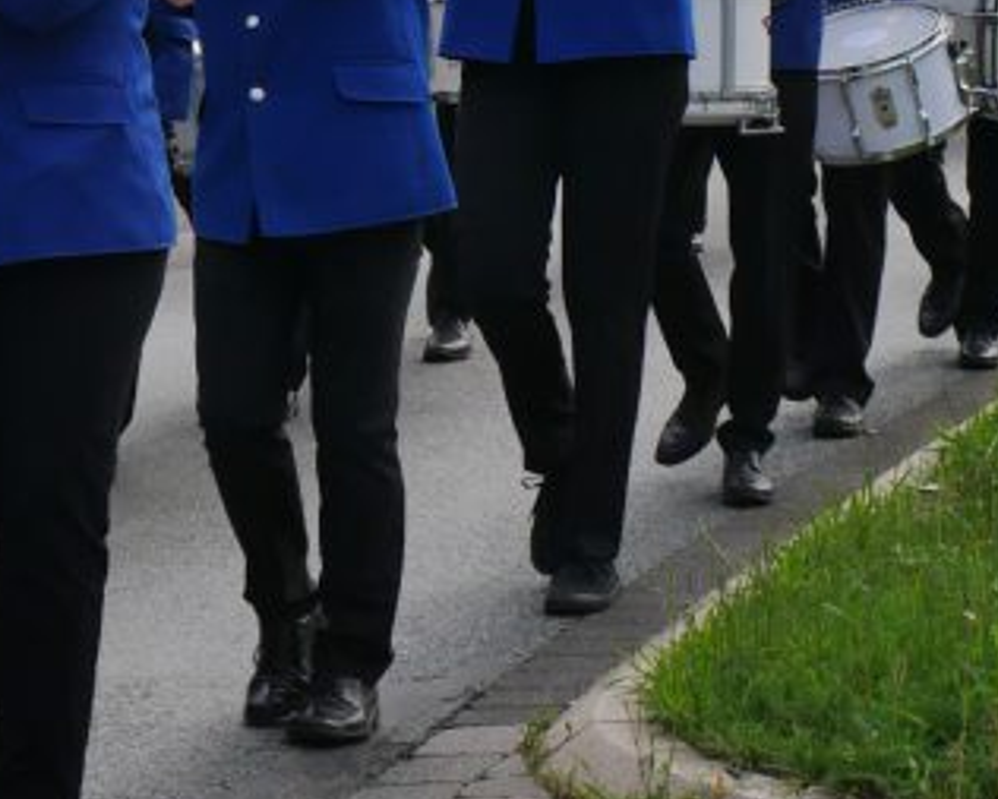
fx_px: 4816
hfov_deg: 11.8
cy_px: -316
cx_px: 365
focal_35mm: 163
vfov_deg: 9.3
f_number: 8
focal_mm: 22
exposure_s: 1/400
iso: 200
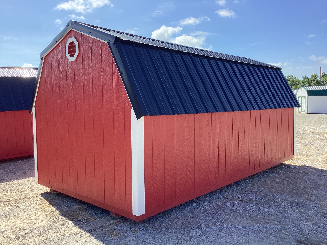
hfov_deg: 58.4
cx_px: 164
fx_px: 293
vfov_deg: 45.4
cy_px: 122
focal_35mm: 31
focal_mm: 3.3
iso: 25
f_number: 2.4
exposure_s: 1/604
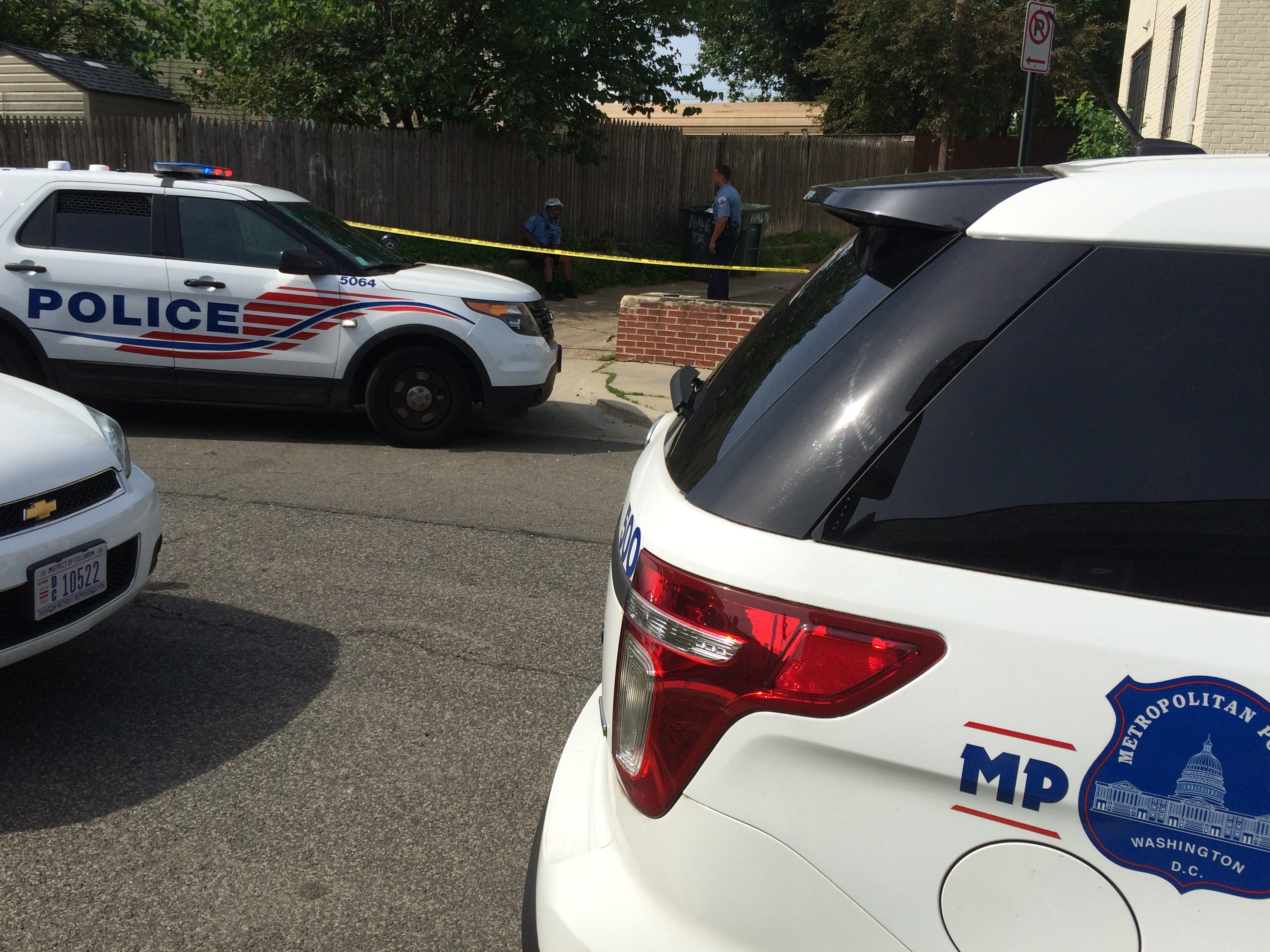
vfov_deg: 44.2
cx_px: 574
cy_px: 470
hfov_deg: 56.7
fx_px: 1174
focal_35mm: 32
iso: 32
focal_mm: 4.15
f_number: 2.2
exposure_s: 1/2415
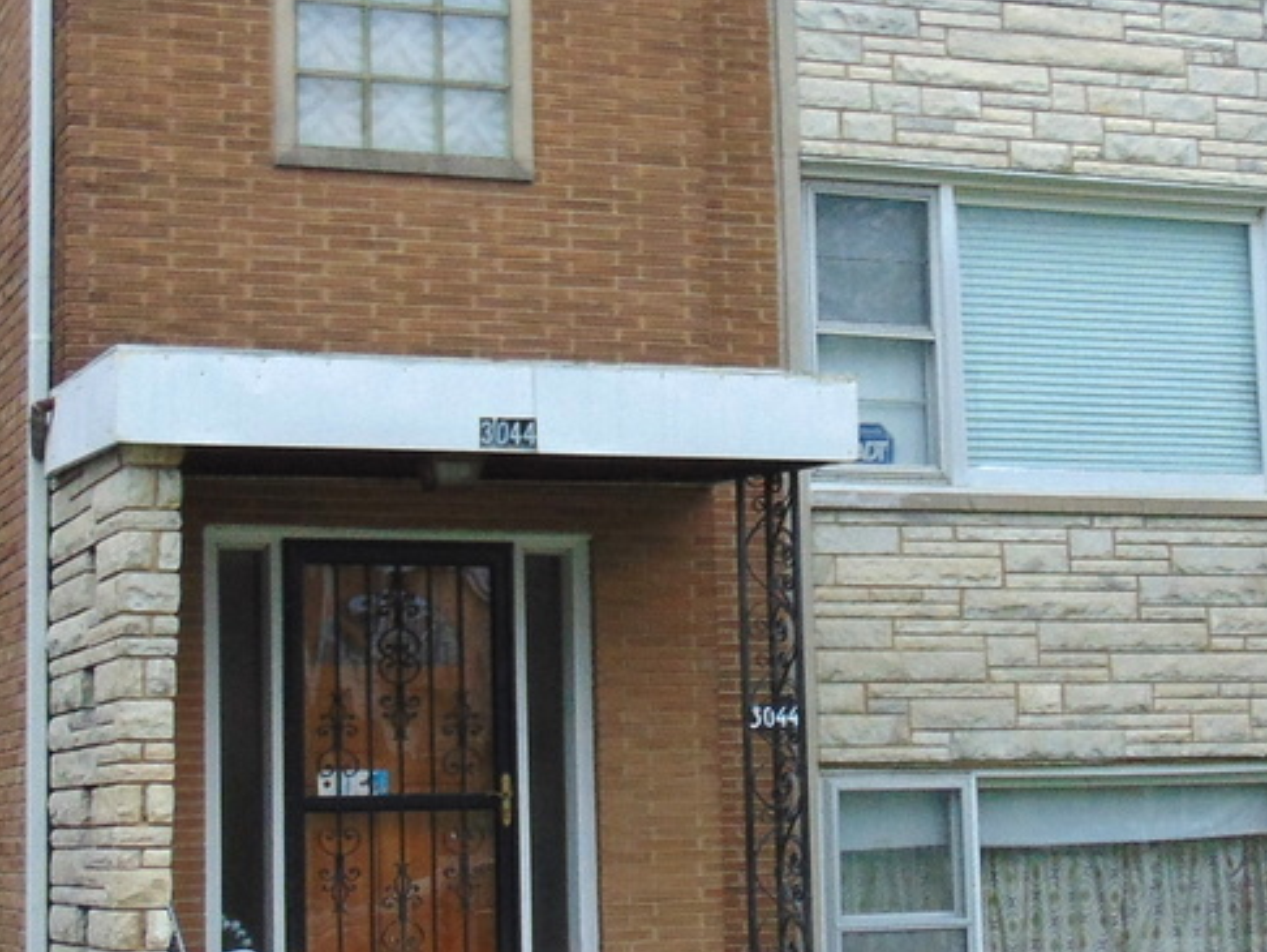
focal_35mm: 74
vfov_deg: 19.9
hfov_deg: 26.3
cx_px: 597
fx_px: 2710
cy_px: 428
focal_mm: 4.5
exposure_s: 1/1000
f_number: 3
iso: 80
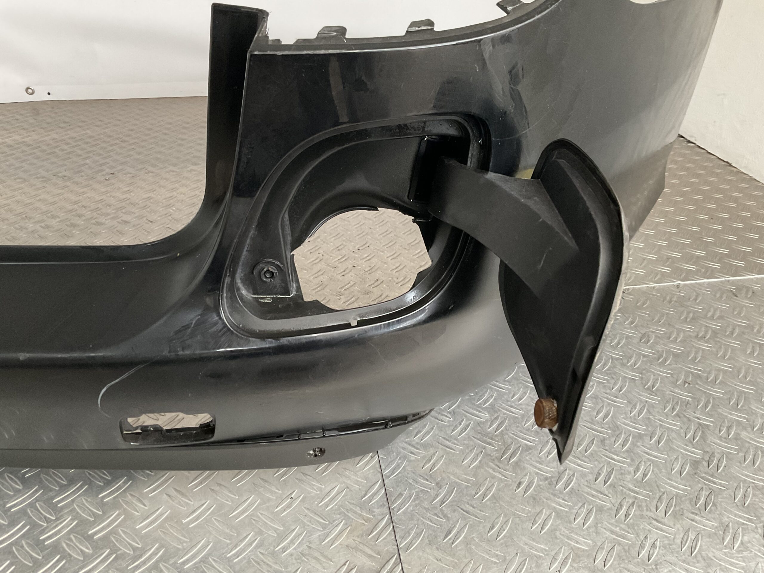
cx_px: 382
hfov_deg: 61.7
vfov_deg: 48.2
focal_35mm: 29
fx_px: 640
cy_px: 286
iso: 250
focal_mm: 3
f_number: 1.8
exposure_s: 1/40
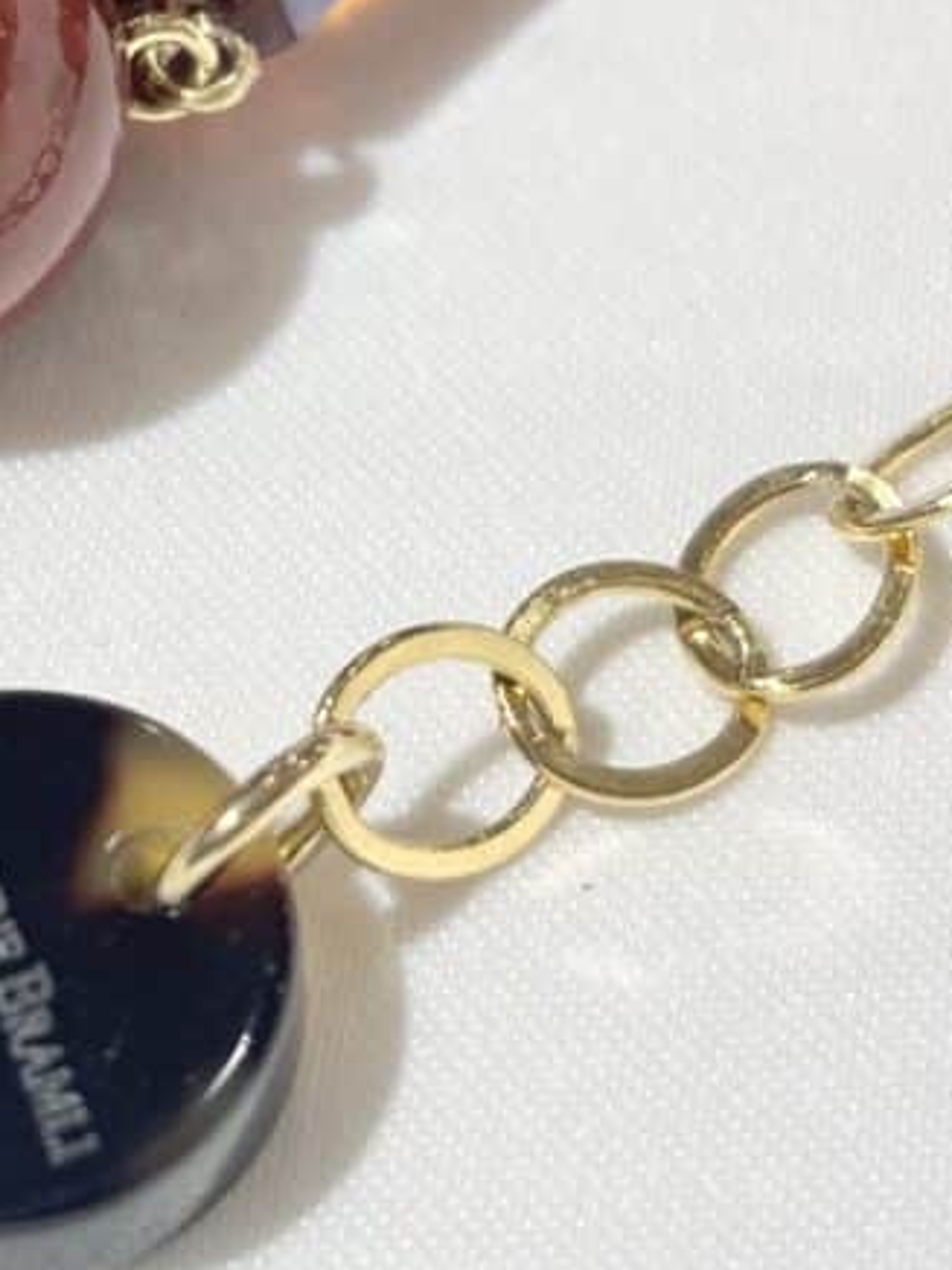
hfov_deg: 12.1
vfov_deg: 16.0
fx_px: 4474
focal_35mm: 122
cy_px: 178
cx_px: 134
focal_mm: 5.96
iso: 25
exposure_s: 1/102
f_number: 1.6
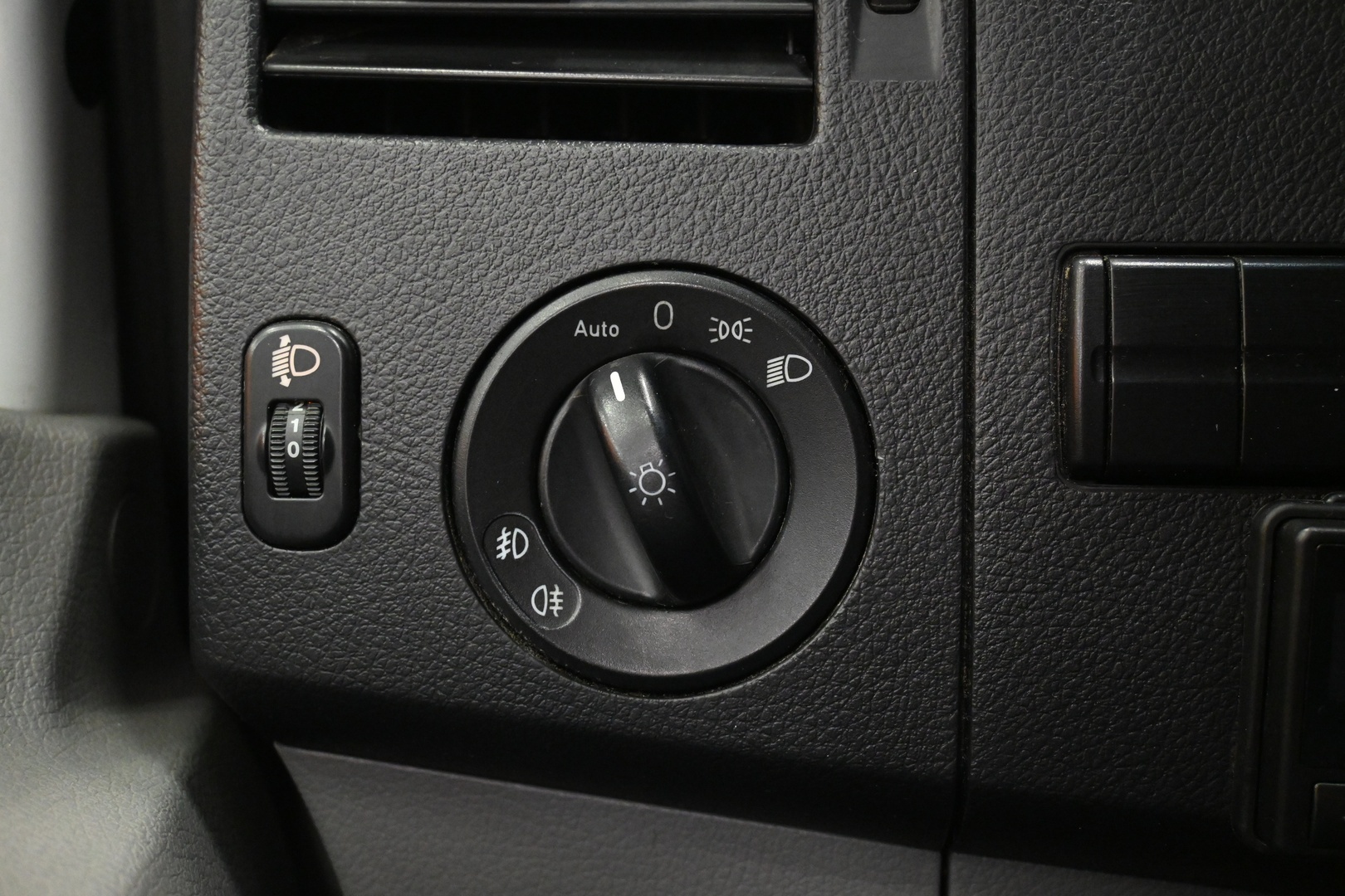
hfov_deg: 45.0
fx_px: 1625
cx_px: 672
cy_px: 448
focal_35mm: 44
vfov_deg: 30.8
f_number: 4.8
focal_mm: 29
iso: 5000
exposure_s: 1/50
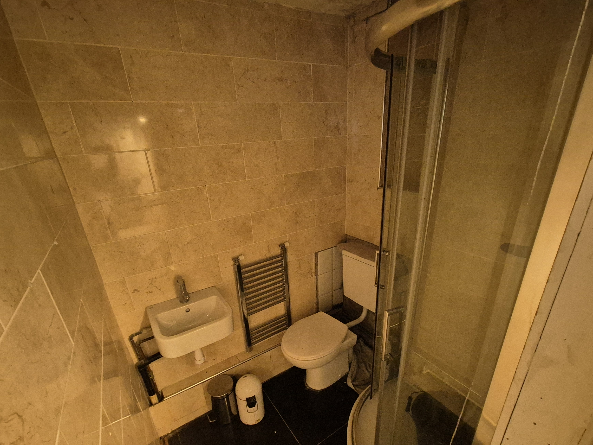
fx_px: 257
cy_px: 252
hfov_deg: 98.2
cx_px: 289
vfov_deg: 81.3
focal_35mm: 15
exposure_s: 1/33
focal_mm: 2.2
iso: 1600
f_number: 2.2
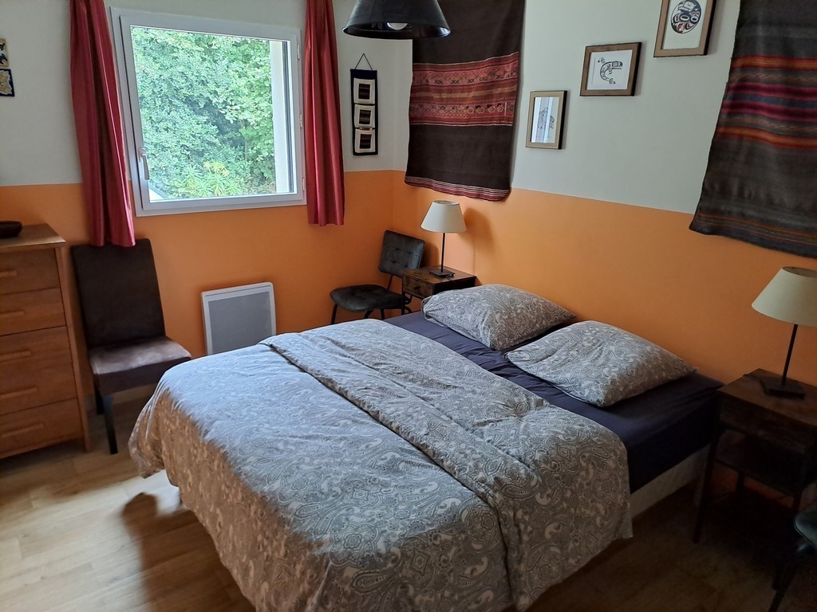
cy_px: 306
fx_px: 590
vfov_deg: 54.9
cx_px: 408
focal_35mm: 25
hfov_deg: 69.4
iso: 250
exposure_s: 1/50
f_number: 1.8
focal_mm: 4.65
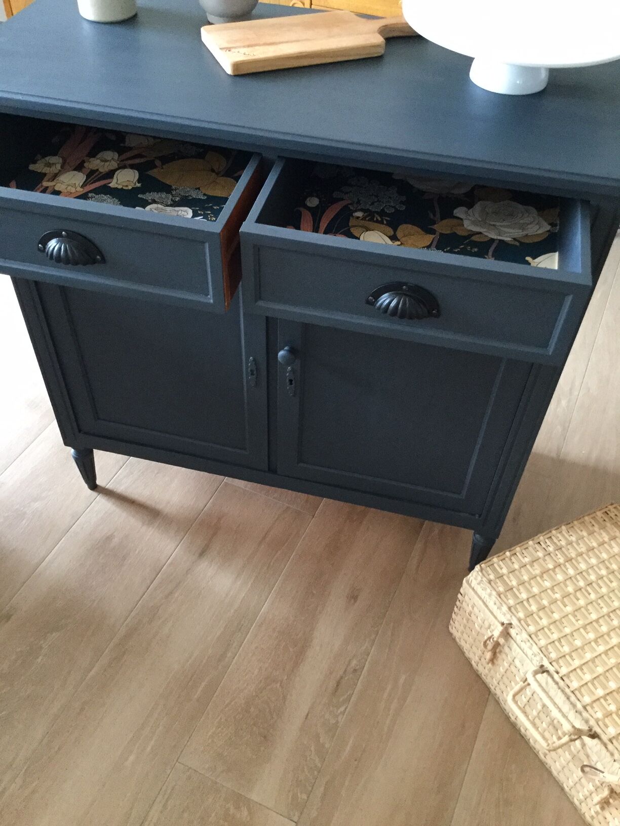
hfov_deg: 45.4
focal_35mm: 31
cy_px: 413
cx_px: 310
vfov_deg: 58.4
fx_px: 740
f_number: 2.4
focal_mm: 3.3
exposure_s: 1/25
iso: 250
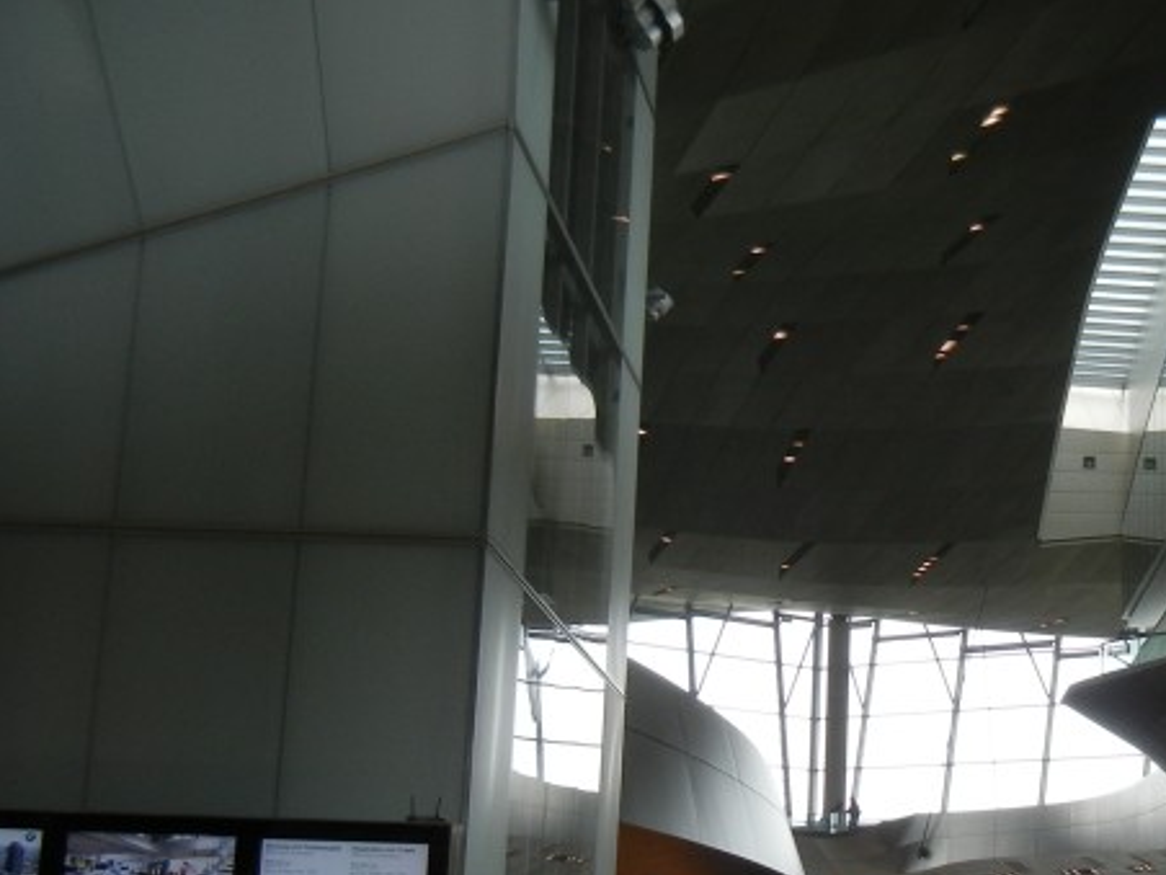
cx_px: 905
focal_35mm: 68
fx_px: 2291
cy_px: 529
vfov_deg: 21.6
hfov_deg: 28.1
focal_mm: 5.4
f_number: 3.5
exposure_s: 1/135
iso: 160
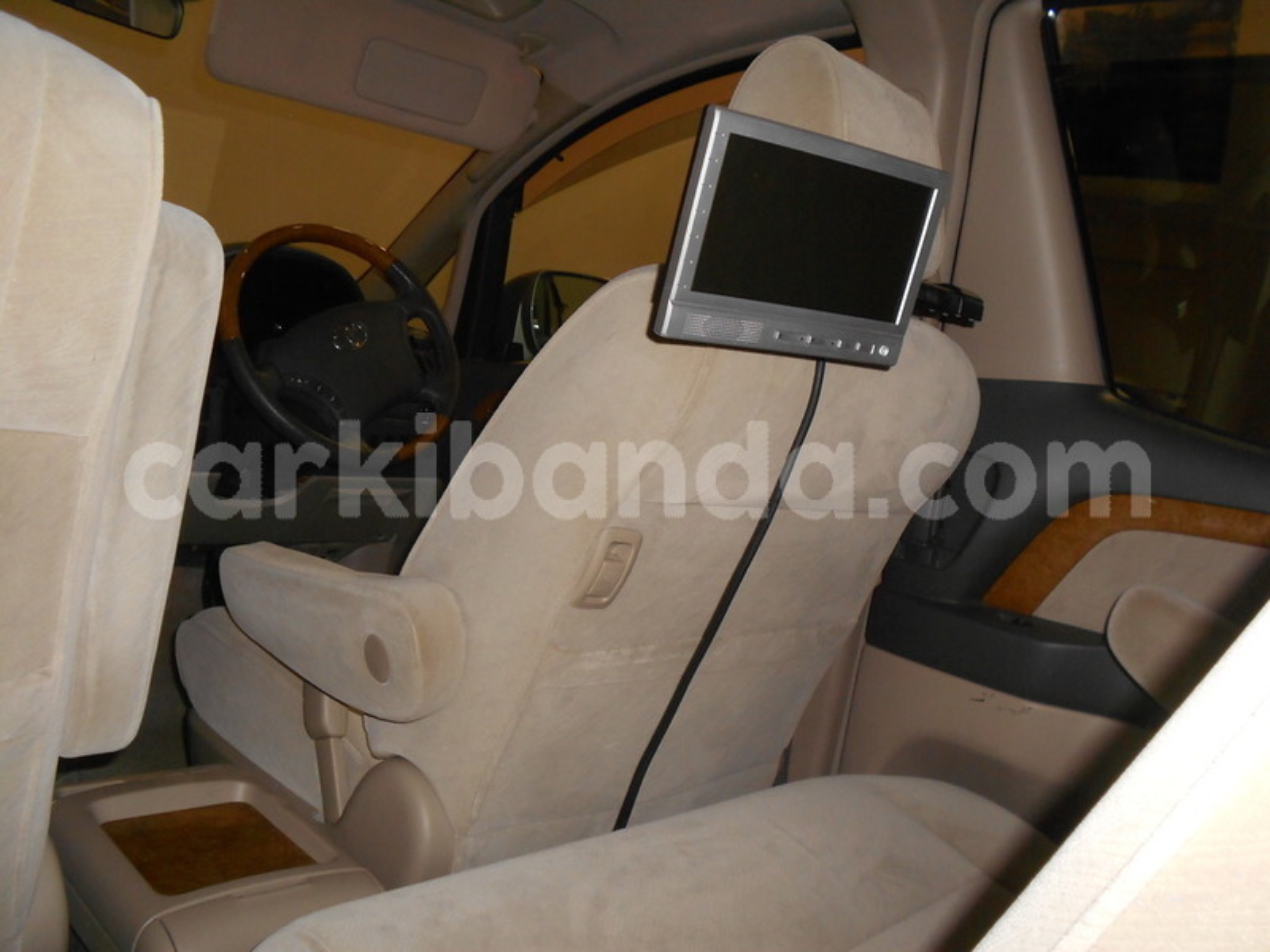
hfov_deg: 43.9
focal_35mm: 43
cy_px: 476
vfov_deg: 33.6
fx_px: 1578
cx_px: 635
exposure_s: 1/30
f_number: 4.2
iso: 200
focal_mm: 7.7
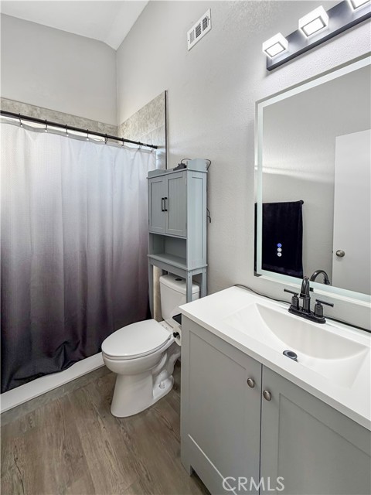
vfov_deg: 102.1
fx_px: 200
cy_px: 248
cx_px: 186
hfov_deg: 85.7
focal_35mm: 14
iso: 125
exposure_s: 1/120
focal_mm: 2.22
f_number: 2.2
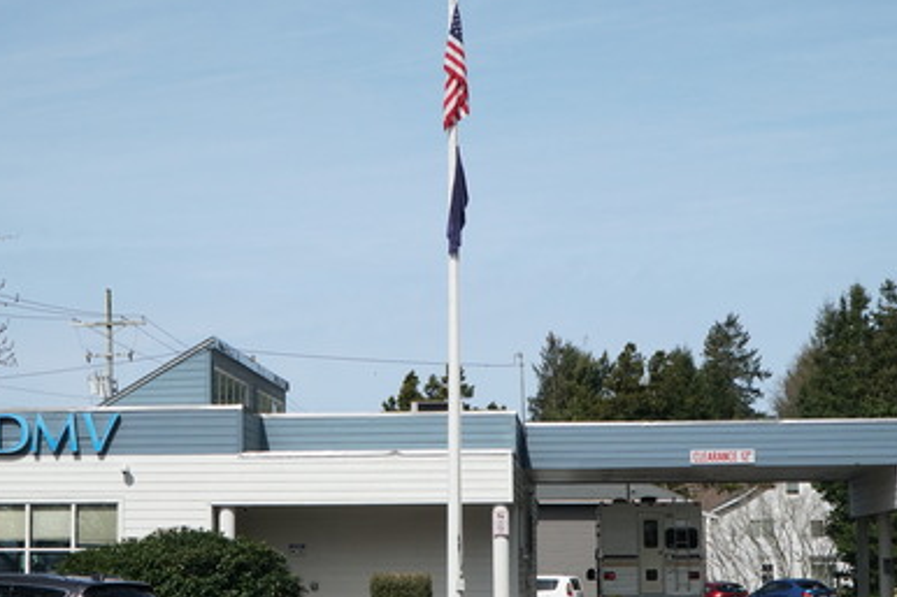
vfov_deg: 19.0
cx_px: 360
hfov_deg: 28.1
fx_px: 1786
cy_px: 326
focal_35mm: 72
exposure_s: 1/4000
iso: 800
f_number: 8
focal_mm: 33
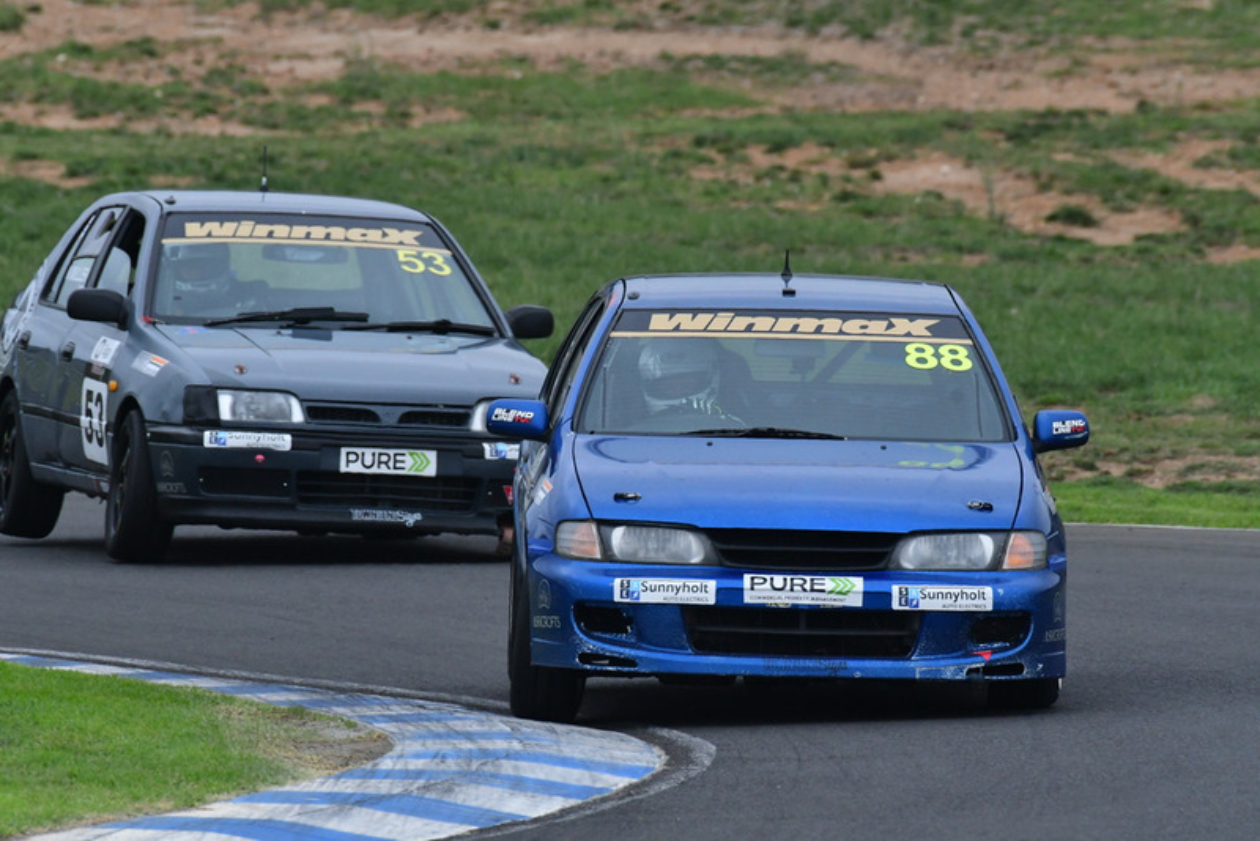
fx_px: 26258
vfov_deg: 1.8
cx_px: 630
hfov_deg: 2.7
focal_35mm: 750
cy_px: 420
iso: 2000
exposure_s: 1/640
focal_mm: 500
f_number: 10
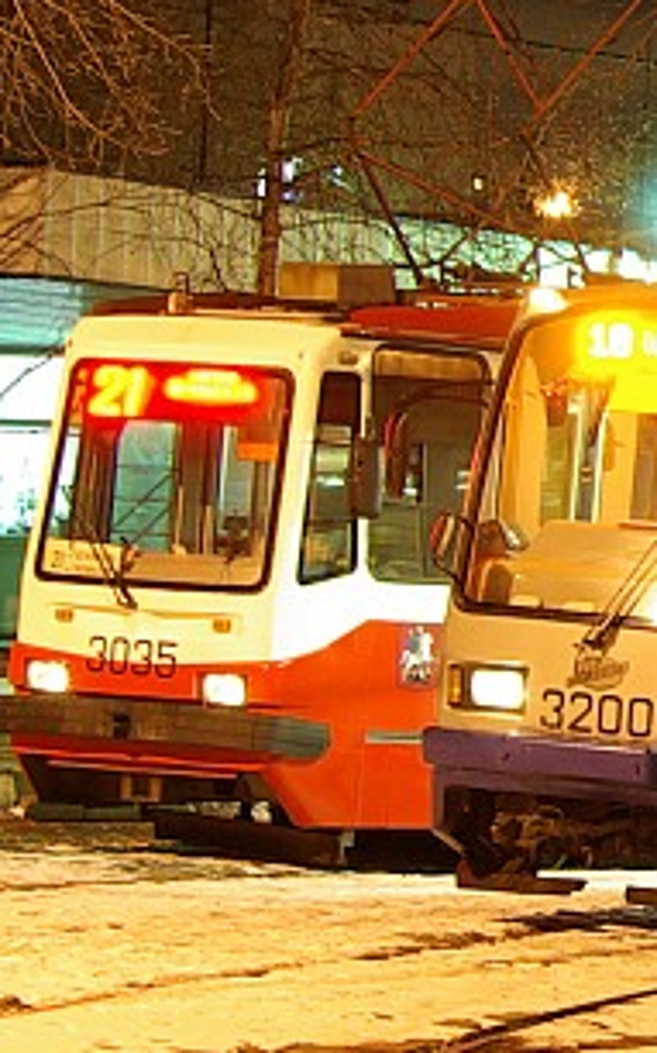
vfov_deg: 10.0
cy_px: 418
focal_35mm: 210
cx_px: 1469
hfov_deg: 6.0
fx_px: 6022
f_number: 8
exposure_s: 10
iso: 100
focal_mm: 35
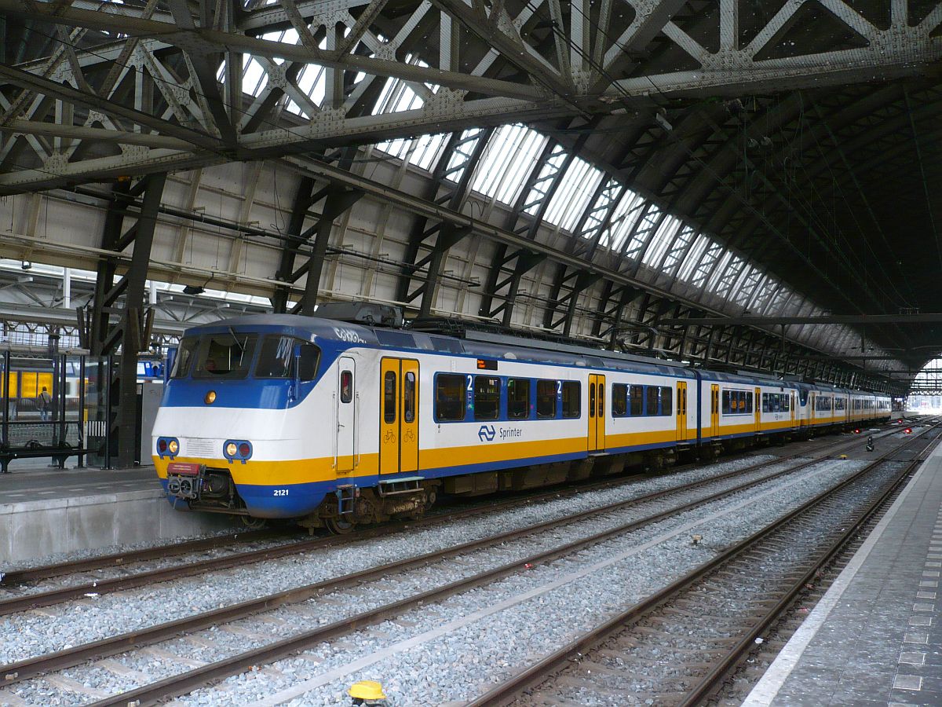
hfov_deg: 51.4
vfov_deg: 39.7
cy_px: 354
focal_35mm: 36
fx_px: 980
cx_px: 471
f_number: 2.9
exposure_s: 1/30
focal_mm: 6
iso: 125
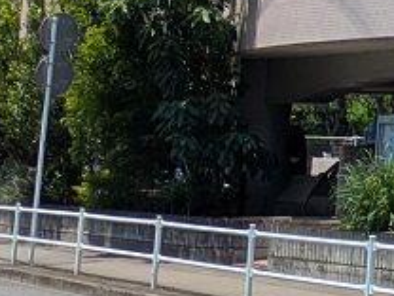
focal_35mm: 160
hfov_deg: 10.7
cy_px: -173
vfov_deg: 9.0
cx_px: 923
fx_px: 1821
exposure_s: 1/1513
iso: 39
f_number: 1.89
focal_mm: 5.43
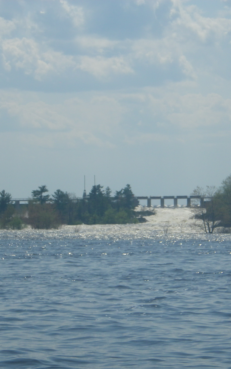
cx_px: 174
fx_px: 1994
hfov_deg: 6.6
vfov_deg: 10.6
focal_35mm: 198
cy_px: 184
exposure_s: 1/800
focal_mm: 25
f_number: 6.6
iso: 100
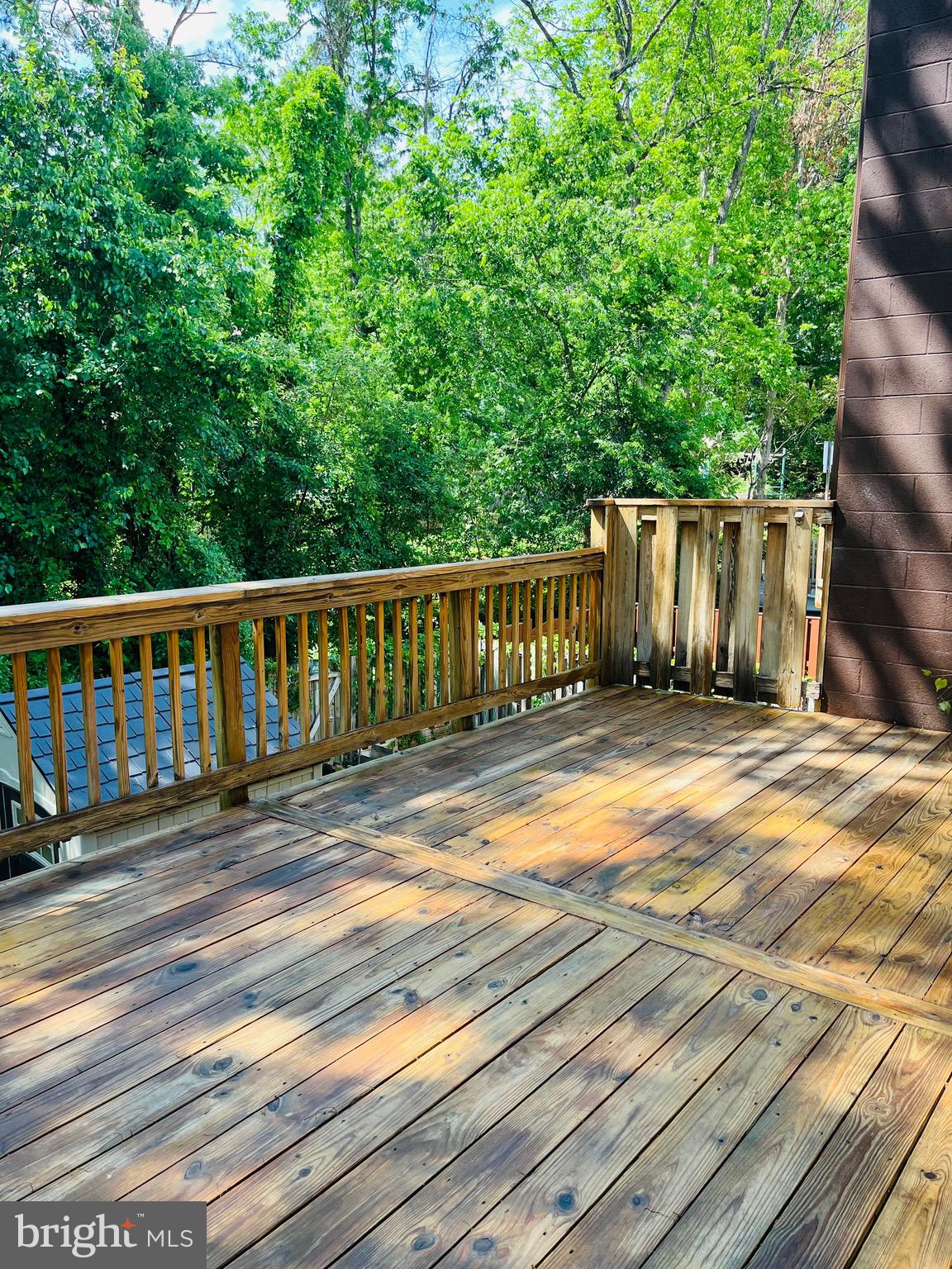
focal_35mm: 26
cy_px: 634
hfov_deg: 53.1
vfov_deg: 67.3
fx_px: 953
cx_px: 476
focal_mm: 5.1
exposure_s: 1/369
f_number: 1.6
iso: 50
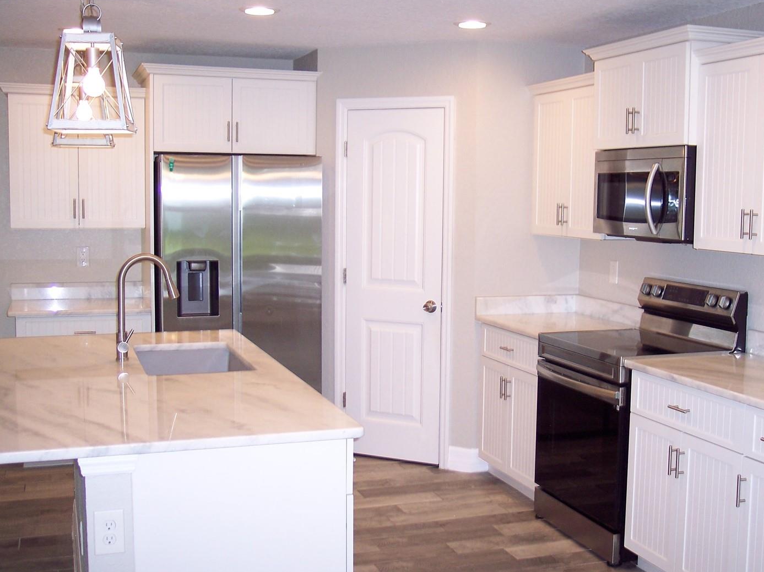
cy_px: 290
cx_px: 414
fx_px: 993
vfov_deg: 32.2
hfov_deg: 42.0
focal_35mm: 45
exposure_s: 1/60
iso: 140
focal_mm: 8
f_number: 2.8
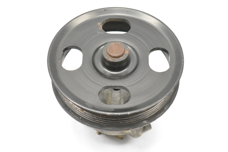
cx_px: 114
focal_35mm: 75
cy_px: 76
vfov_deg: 18.2
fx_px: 475
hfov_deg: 27.0
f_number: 10
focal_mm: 50
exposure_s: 1/400
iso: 6400
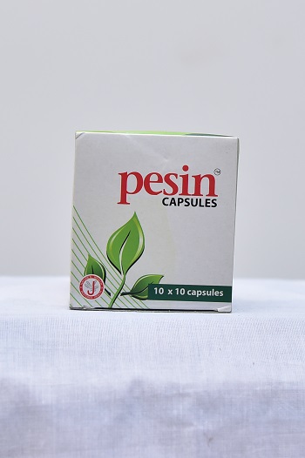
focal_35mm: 58
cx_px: 152
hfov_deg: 23.4
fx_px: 738
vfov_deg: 34.5
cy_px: 229
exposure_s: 1/125
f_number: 4
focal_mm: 58
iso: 1250
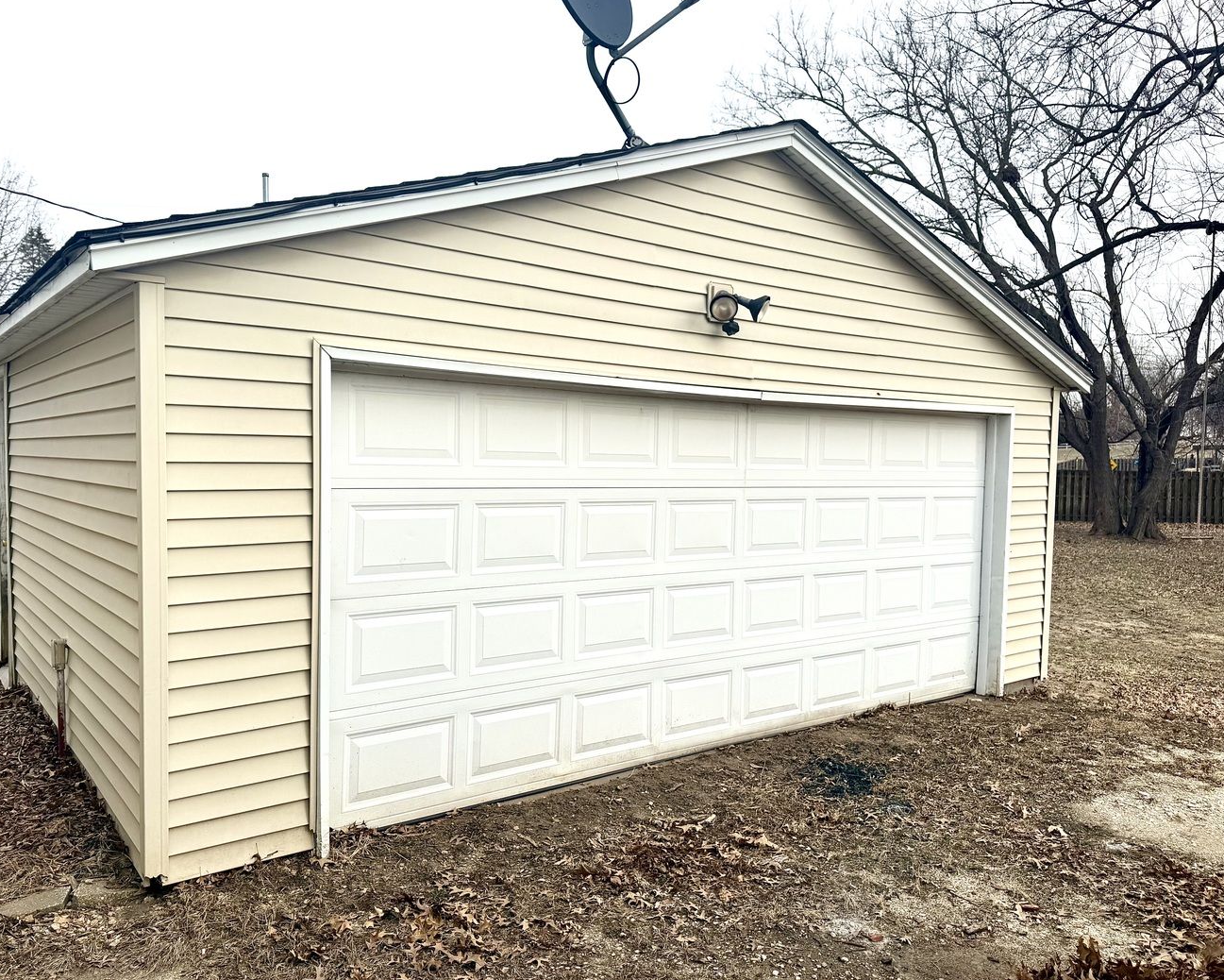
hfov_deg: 66.0
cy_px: 492
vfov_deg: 54.9
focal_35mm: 26
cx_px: 578
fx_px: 942
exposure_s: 1/3759
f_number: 1.78
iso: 80
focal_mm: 6.76
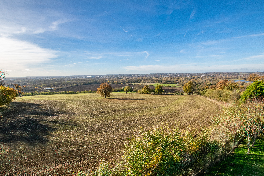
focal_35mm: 15
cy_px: 88
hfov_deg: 100.4
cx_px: 132
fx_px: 110
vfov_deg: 77.3
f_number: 11
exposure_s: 1/400
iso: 400
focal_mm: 10
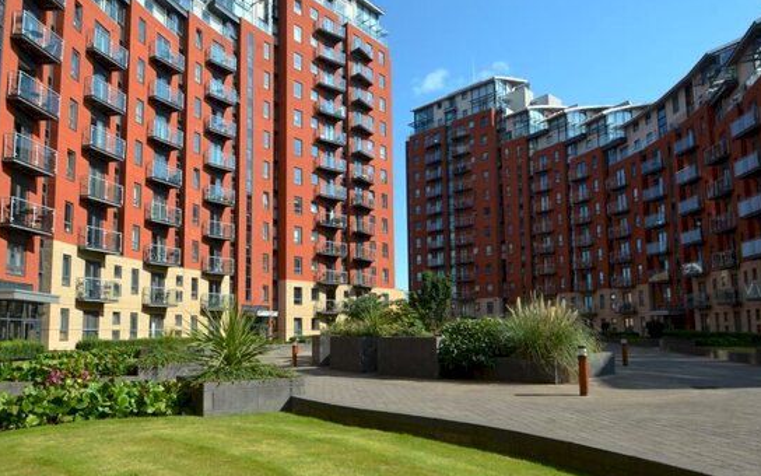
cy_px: 299
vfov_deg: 55.1
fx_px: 449
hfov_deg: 80.4
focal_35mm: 22
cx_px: 351
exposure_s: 1/200
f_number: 7.1
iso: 100
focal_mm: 11
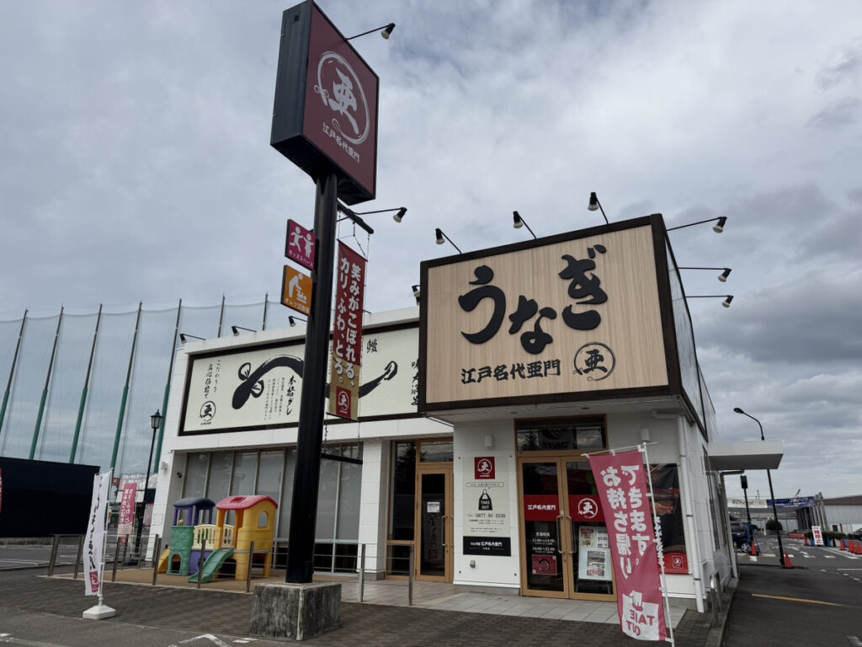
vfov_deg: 56.8
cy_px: 324
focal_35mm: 24
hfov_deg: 71.6
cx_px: 431
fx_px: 598
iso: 80
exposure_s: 1/7353
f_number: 1.78
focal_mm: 6.76
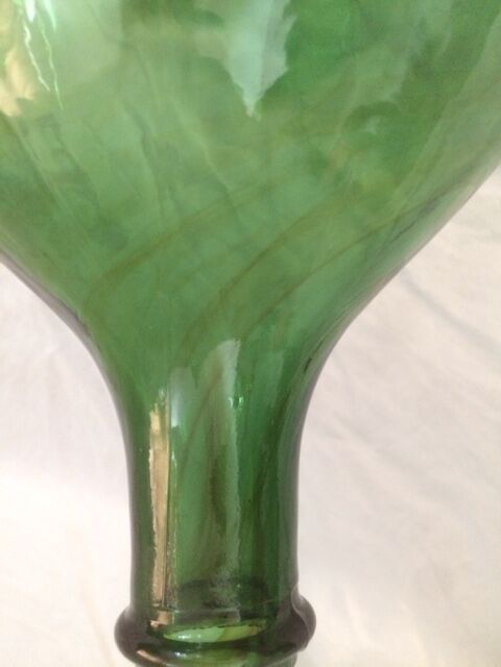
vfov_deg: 61.7
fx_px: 560
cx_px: 250
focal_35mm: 29
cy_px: 334
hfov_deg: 48.2
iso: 320
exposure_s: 1/17
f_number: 2.2
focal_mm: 4.15
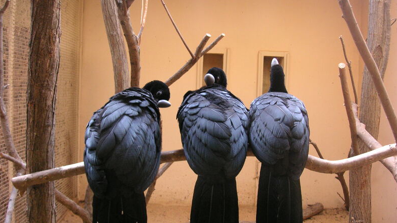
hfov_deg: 49.4
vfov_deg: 29.0
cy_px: 122
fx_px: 431
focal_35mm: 41
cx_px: 196
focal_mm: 6.1
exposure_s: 1/45
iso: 100
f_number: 2.8
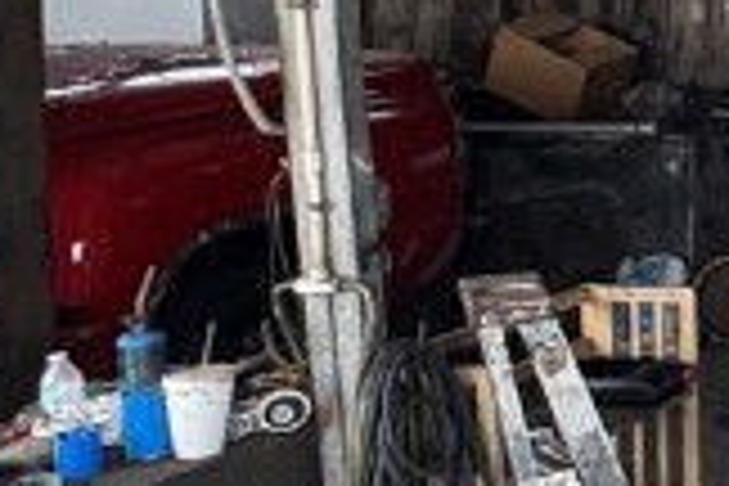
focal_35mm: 92
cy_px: -22
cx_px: 1732
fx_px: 1863
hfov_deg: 14.6
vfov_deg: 14.6
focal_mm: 2.22
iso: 100
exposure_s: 1/99
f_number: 2.2
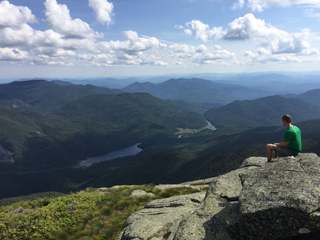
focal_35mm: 29
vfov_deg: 48.2
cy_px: 120
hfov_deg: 61.7
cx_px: 160
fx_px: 268
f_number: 2.2
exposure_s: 1/2475
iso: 32
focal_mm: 4.15
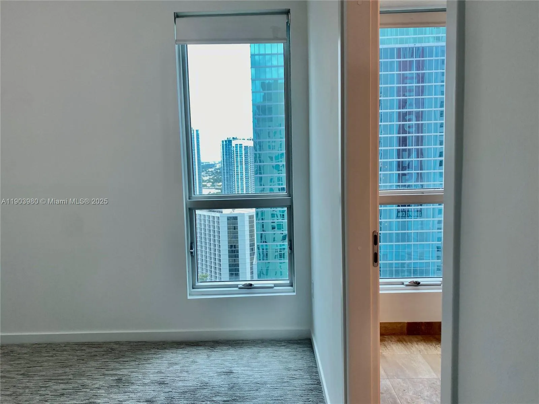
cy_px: 202
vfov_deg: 53.1
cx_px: 270
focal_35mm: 26
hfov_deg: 67.3
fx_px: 405
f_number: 1.8
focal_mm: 4.25
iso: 40
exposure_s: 1/120
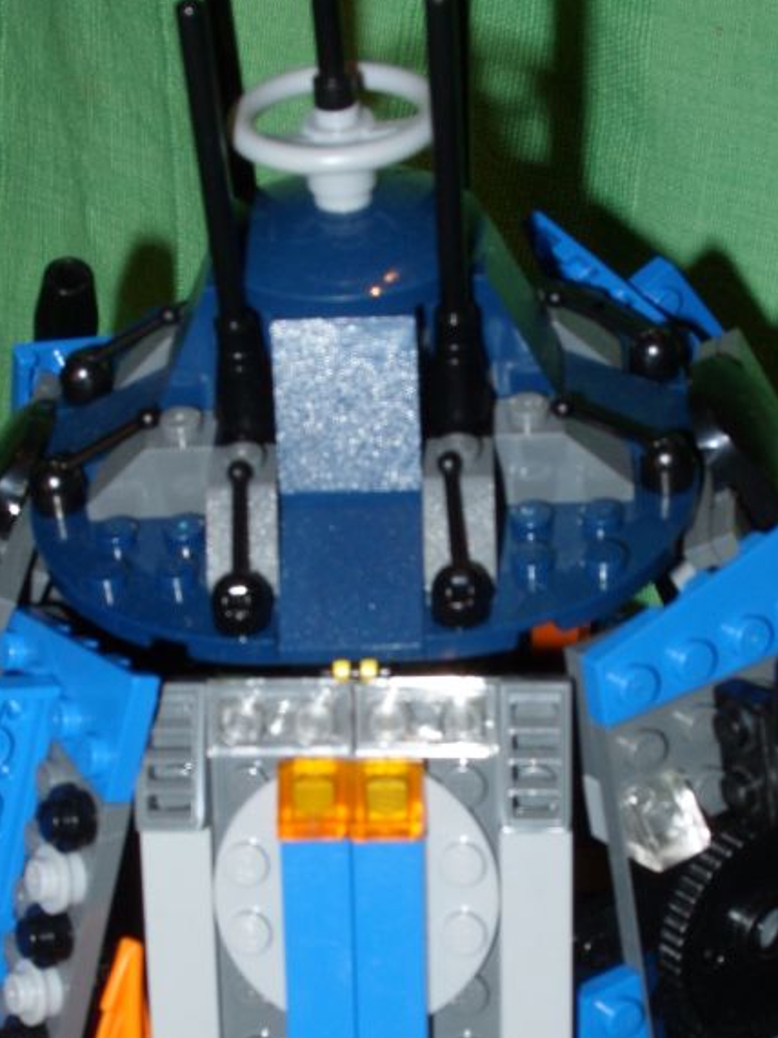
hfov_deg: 20.7
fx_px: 2128
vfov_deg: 26.8
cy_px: 841
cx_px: 431
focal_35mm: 71
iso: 50
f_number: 7.4
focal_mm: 7.8
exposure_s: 1/30
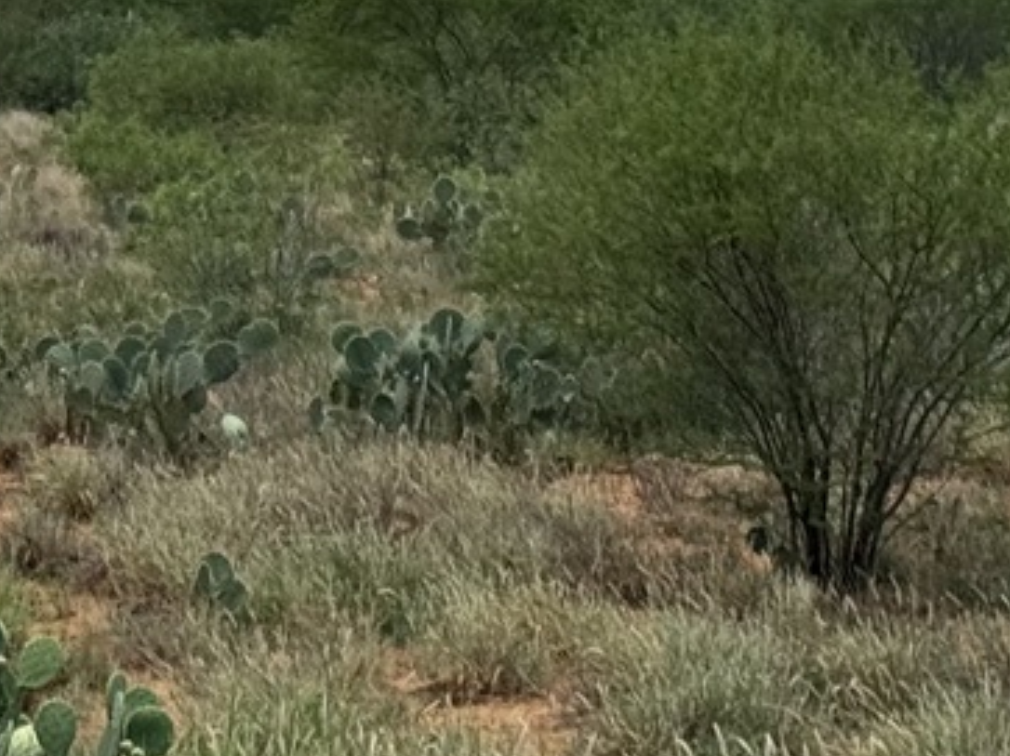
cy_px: -134
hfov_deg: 10.2
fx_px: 5569
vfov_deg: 7.7
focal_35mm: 191
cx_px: -220
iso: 64
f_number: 1.78
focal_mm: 6.76
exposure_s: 1/9009
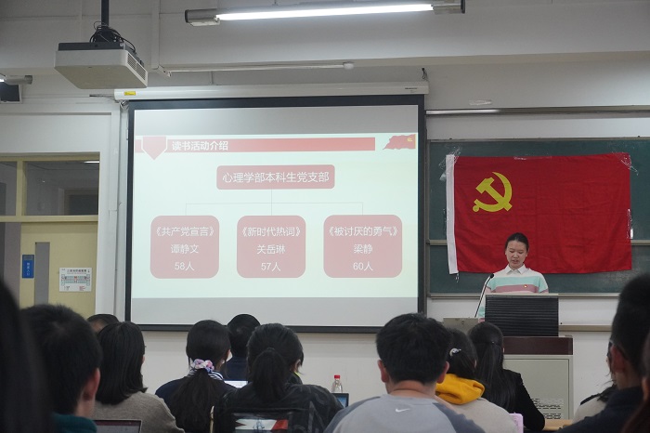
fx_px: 1353
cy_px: 216
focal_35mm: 75
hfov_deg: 27.0
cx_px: 325
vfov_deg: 18.2
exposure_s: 1/125
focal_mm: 50
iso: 2500
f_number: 7.1
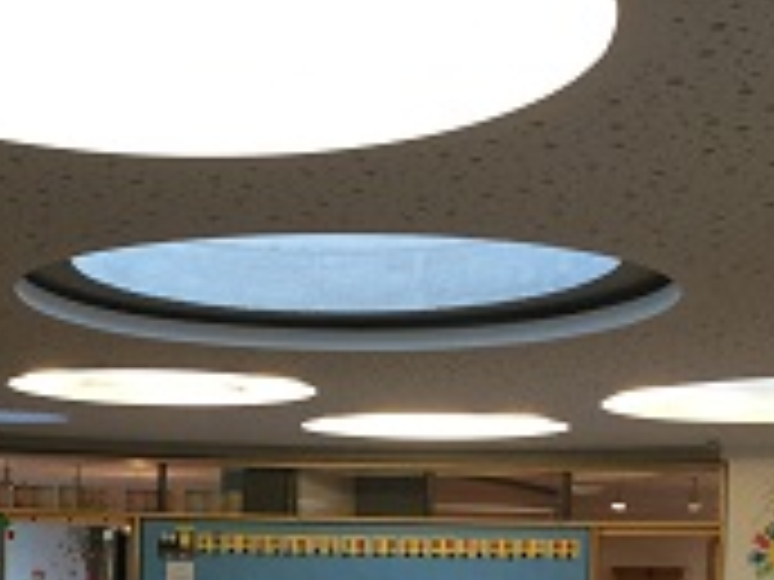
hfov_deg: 26.8
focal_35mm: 72
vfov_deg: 19.8
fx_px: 1610
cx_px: 220
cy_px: 593
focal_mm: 3.3
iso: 125
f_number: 2.4
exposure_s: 1/33
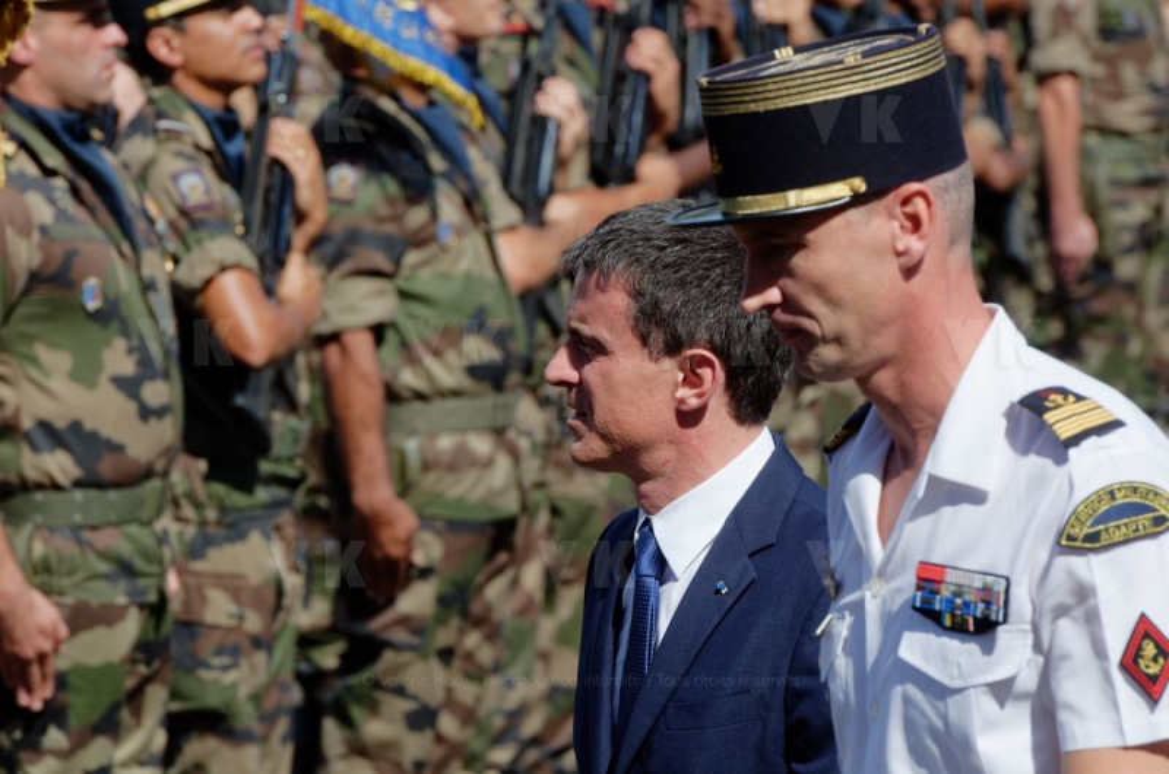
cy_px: 387
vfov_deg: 4.6
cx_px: 584
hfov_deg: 6.9
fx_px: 9722
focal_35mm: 300
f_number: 8
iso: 200
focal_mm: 200
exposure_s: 1/800
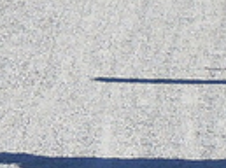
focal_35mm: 239
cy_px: -156
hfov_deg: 8.3
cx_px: 186
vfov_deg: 6.0
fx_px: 1556
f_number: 7
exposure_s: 1/250
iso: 100
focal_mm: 5.4
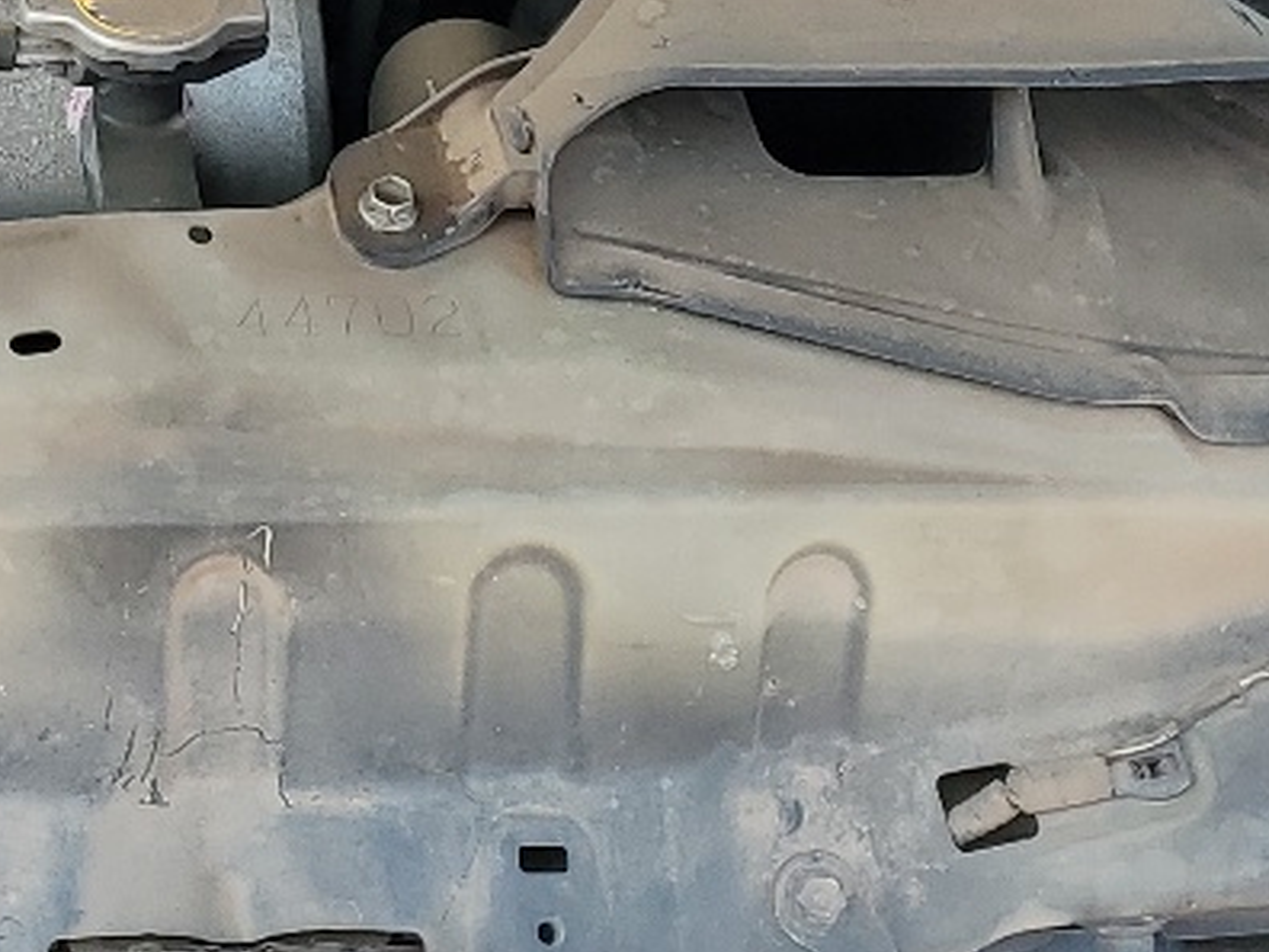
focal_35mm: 105
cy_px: -298
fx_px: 3849
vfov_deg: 13.6
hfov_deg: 18.2
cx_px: 0
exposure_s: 1/667
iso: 50
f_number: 1.5
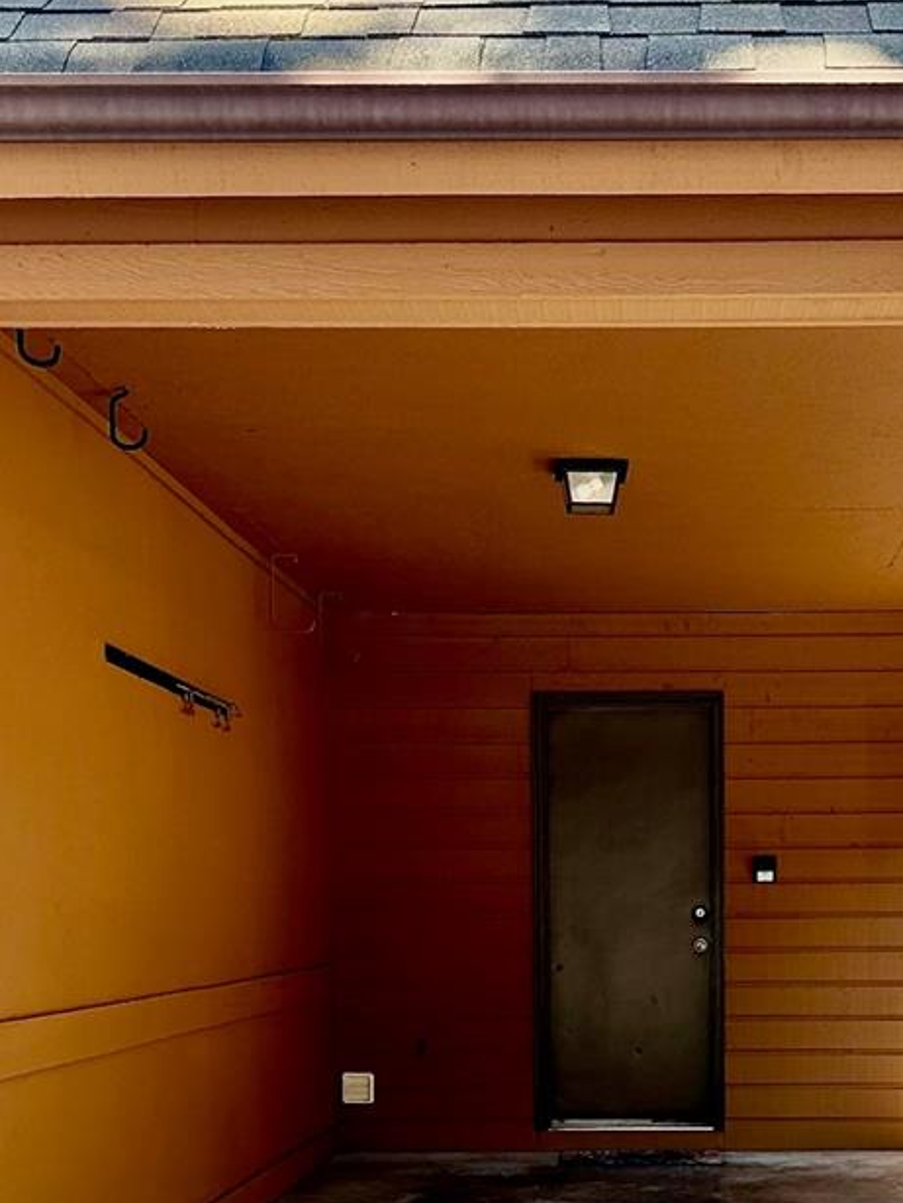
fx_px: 2085
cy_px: 1085
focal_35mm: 60
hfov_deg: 24.1
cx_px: 689
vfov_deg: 30.7
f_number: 1.78
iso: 80
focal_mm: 6.86
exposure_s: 1/264
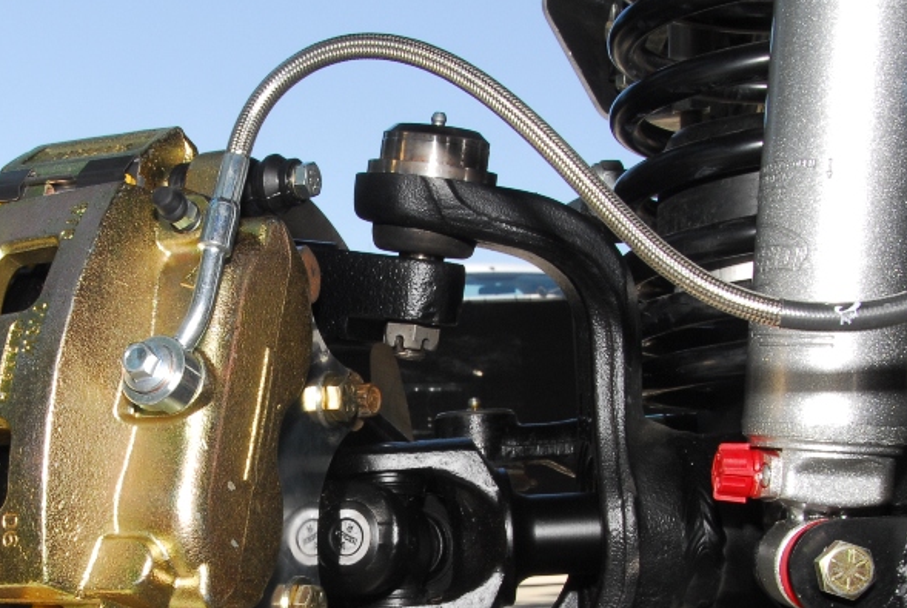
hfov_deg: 27.5
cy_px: 490
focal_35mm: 73
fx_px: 1842
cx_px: 286
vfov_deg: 18.6
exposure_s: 1/60
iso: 280
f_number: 20
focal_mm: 28
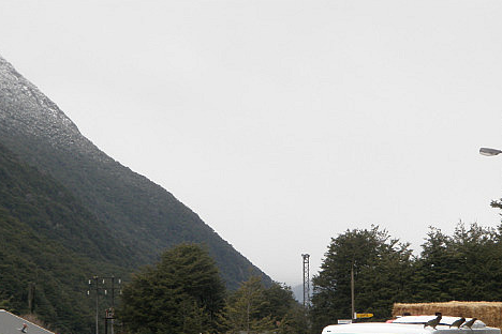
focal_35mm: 145
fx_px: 2022
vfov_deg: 9.4
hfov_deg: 14.2
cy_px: 256
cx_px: 269
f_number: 5.1
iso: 80
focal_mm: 18.2
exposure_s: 1/100
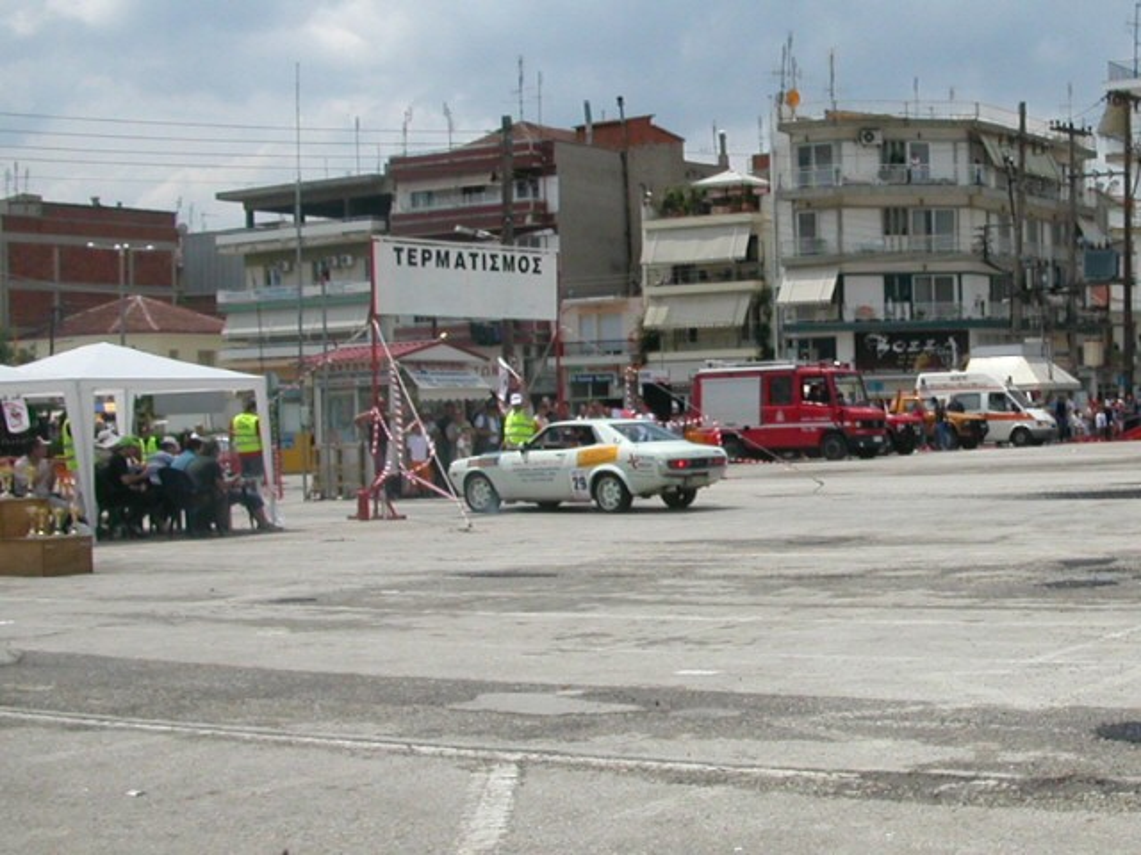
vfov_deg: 38.7
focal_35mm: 37
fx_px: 1220
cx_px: 570
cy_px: 428
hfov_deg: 50.1
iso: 100
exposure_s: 1/1216
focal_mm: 5.6
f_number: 4.5
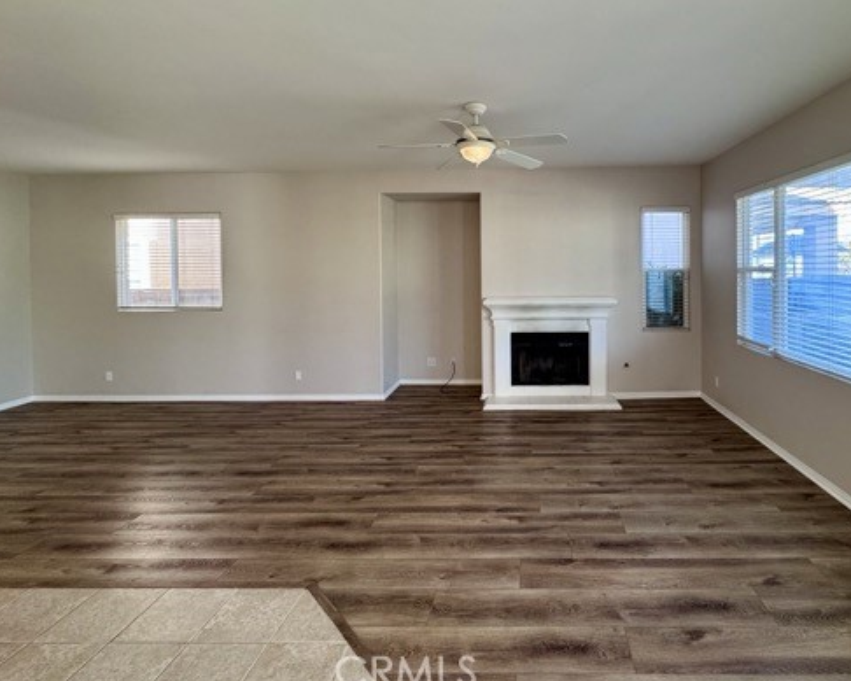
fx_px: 453
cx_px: 524
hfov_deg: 84.9
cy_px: 277
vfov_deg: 73.1
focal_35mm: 18
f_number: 2.2
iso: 250
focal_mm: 2.22
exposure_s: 1/120
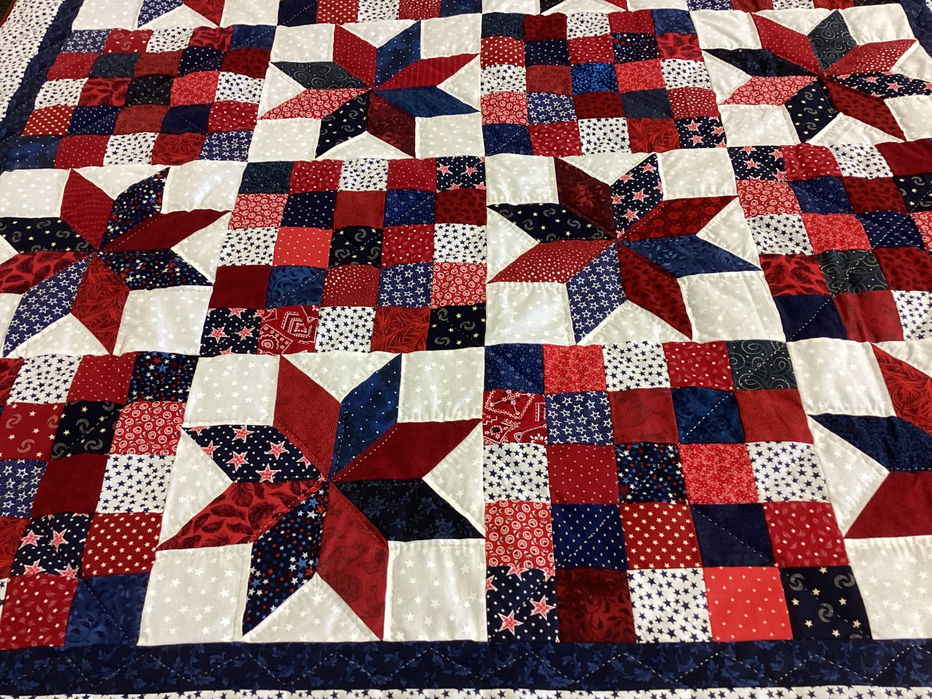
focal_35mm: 31
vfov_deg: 45.4
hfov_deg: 58.4
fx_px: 835
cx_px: 466
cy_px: 350
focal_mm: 3.3
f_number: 2.4
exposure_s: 1/50
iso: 100
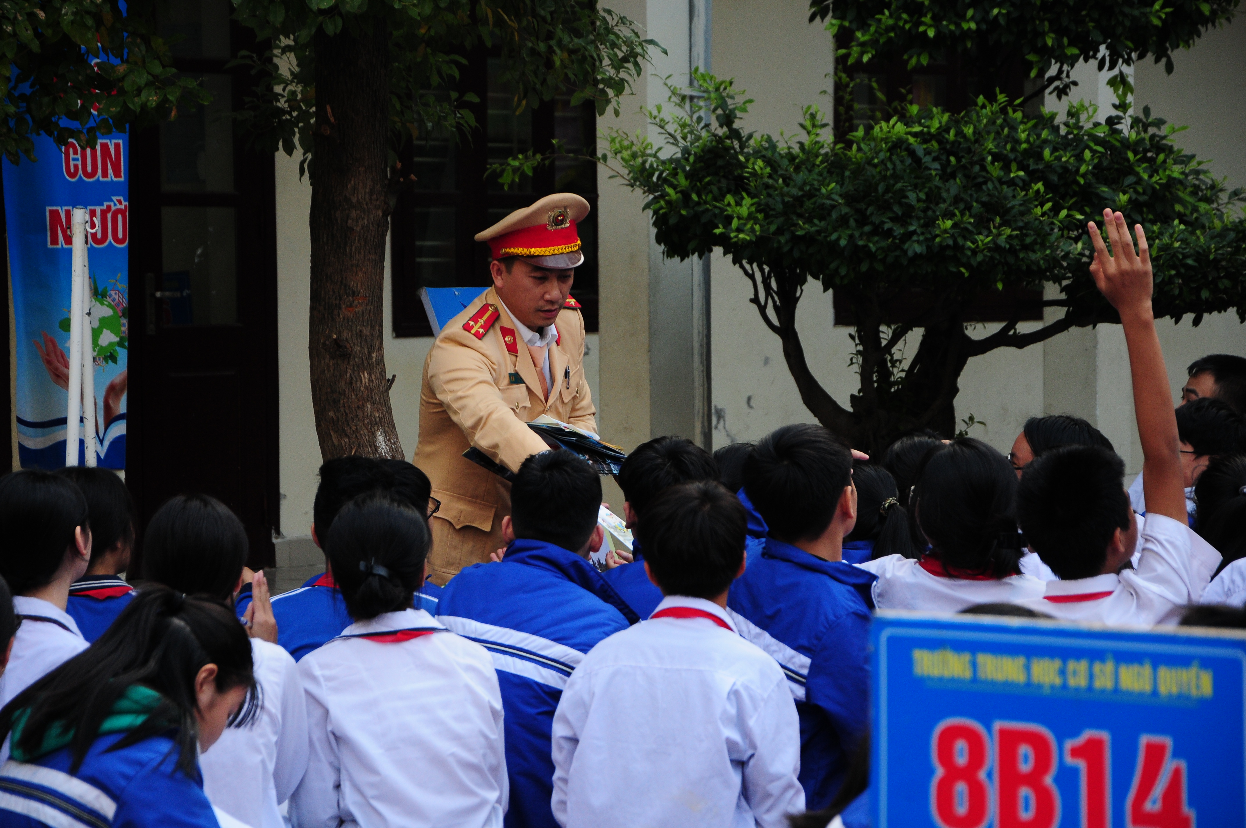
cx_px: 623
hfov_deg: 15.2
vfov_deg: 10.1
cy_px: 414
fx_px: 4667
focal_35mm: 135
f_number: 5.6
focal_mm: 90
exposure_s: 1/200
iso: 500
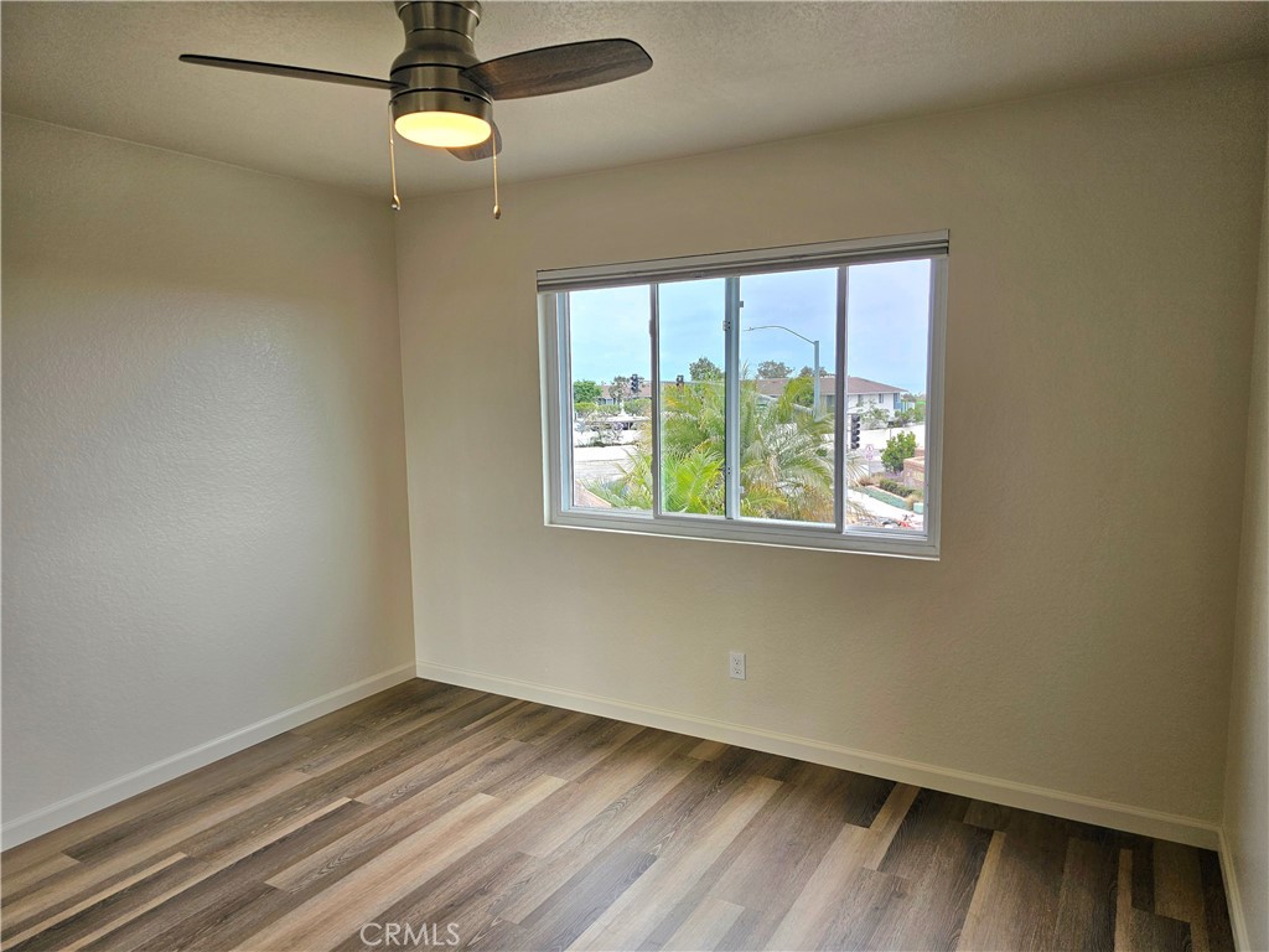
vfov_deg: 58.9
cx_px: 634
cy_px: 476
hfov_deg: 73.9
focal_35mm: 23
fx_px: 843
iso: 12
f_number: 1.7
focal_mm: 6.3
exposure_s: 1/120
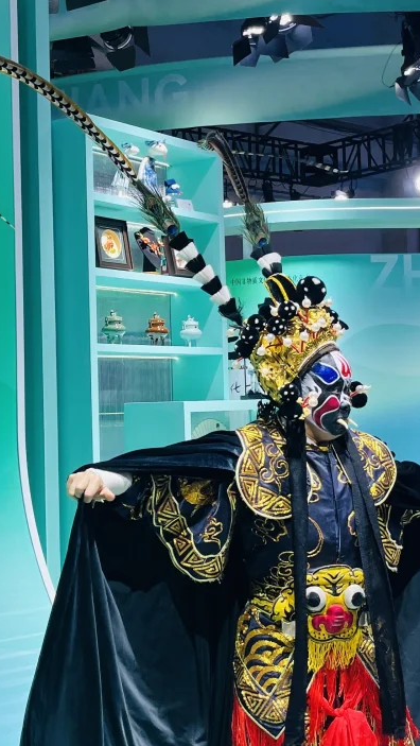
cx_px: 171
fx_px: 1147
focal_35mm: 58
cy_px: 340
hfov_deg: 20.7
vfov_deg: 36.0
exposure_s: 1/499
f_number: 1.6
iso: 50
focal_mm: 5.1
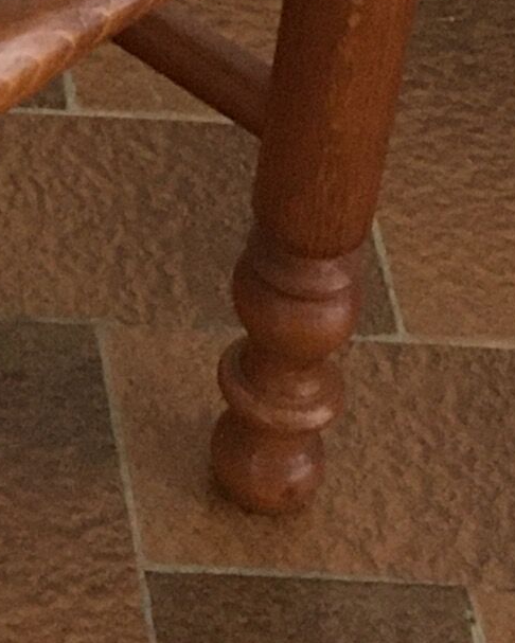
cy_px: -796
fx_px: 3580
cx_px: -547
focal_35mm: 188
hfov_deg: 7.8
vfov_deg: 9.4
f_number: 2.2
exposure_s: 1/33
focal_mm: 4.15
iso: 200
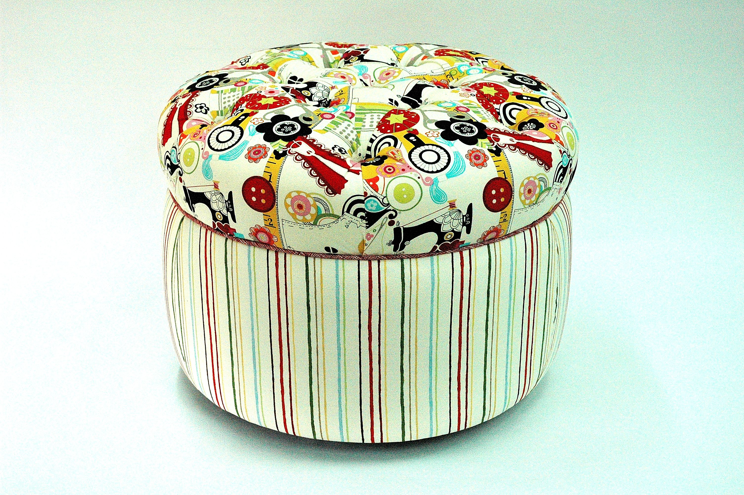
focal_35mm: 60
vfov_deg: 22.6
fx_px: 1239
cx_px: 372
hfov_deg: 33.4
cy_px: 248
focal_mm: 40
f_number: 6.7
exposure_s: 1/180
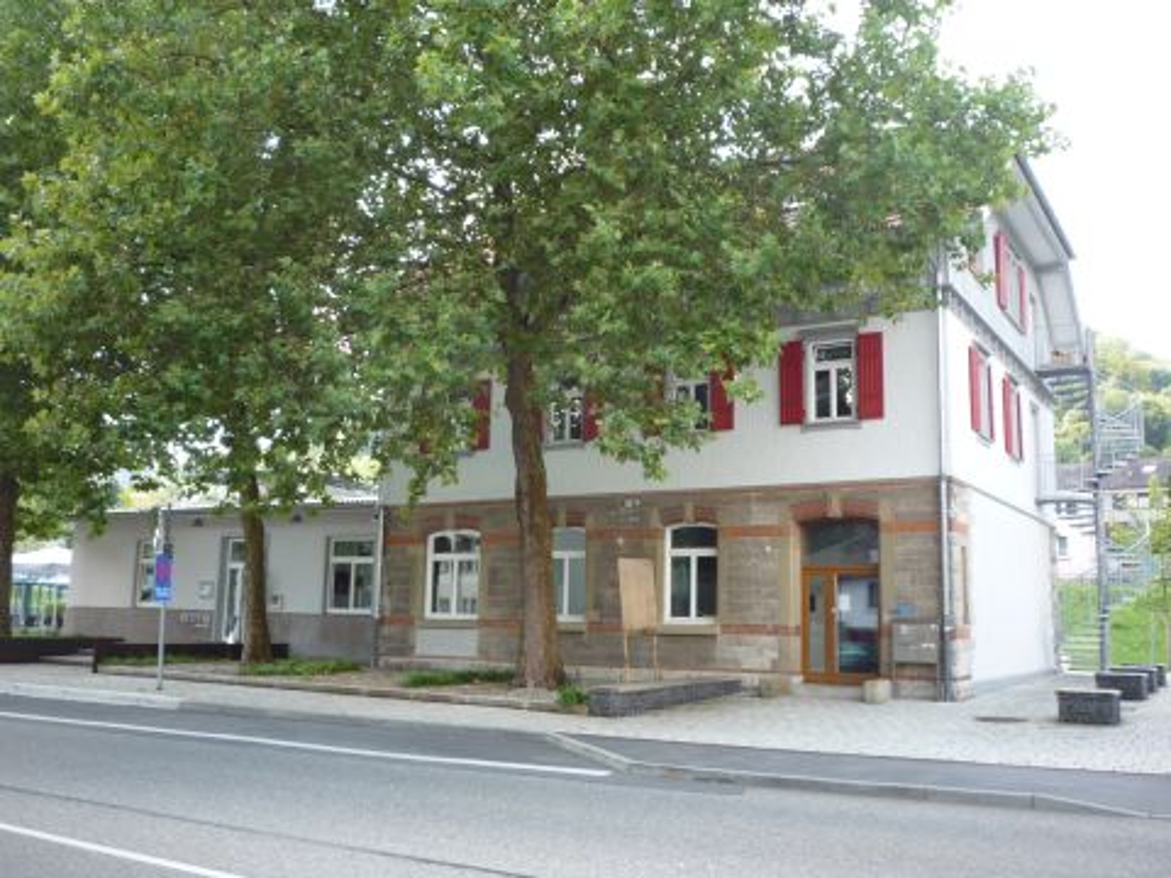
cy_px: 439
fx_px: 1083
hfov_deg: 56.8
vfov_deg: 44.2
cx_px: 586
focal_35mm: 32
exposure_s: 1/80
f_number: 3.3
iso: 100
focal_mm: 5.2
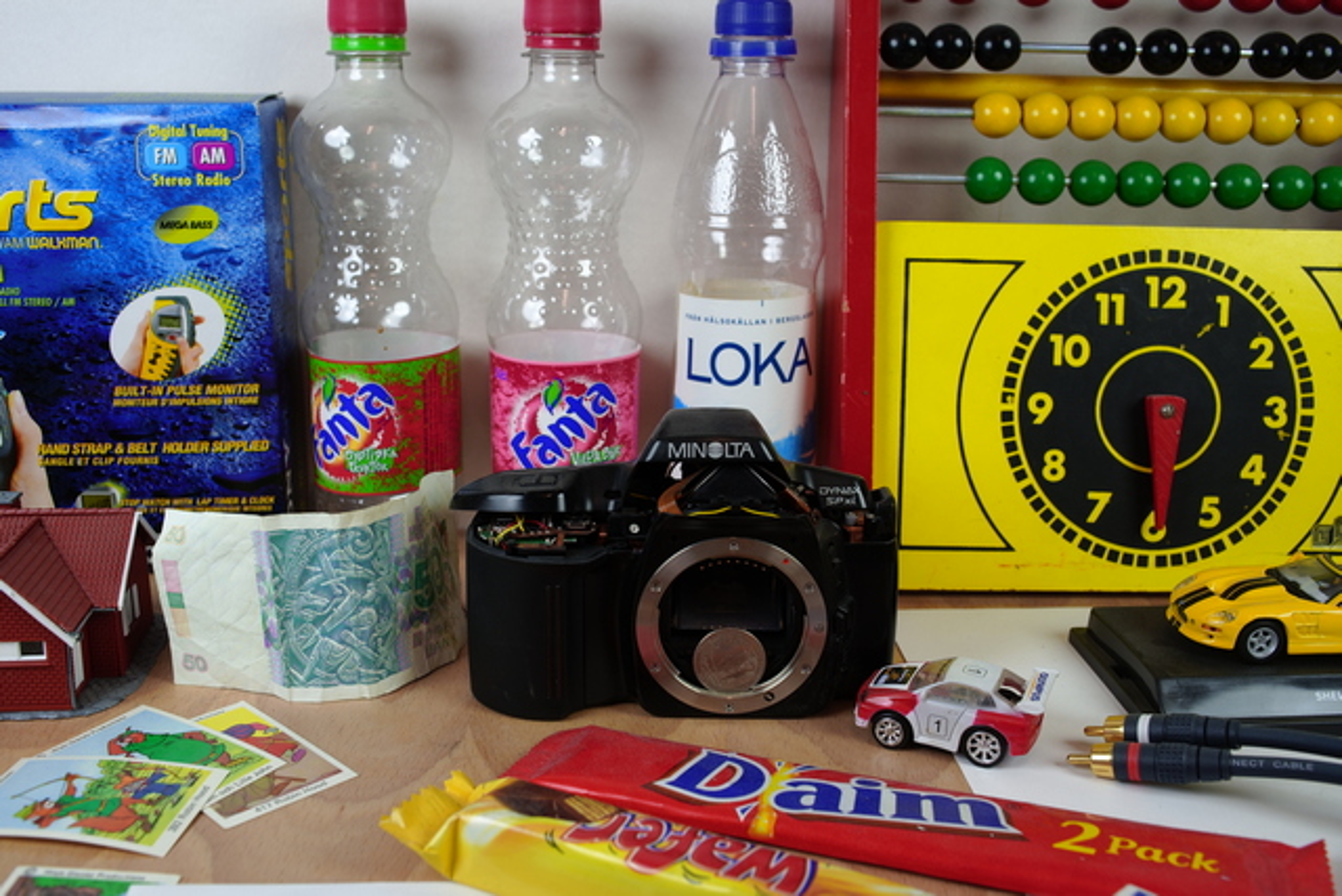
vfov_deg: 37.9
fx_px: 1305
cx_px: 671
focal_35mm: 35
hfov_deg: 54.4
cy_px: 448
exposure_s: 1/20
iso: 100
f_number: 8
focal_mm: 35
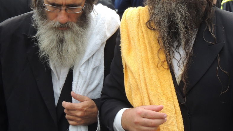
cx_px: 127
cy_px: 1
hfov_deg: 9.3
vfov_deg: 5.2
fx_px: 1433
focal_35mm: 232
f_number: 4.2
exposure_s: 1/400
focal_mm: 21.4
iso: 200
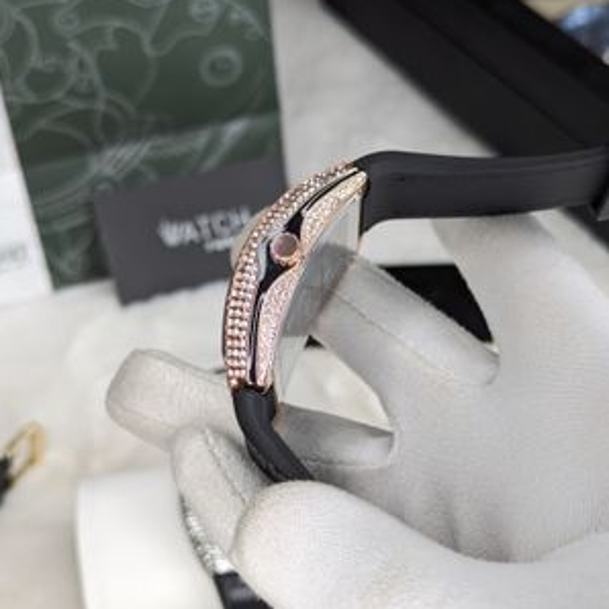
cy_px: 319
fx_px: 1135
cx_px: 303
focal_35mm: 57
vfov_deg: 30.0
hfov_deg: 30.0
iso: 164
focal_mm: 6.81
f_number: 1.85
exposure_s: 1/90
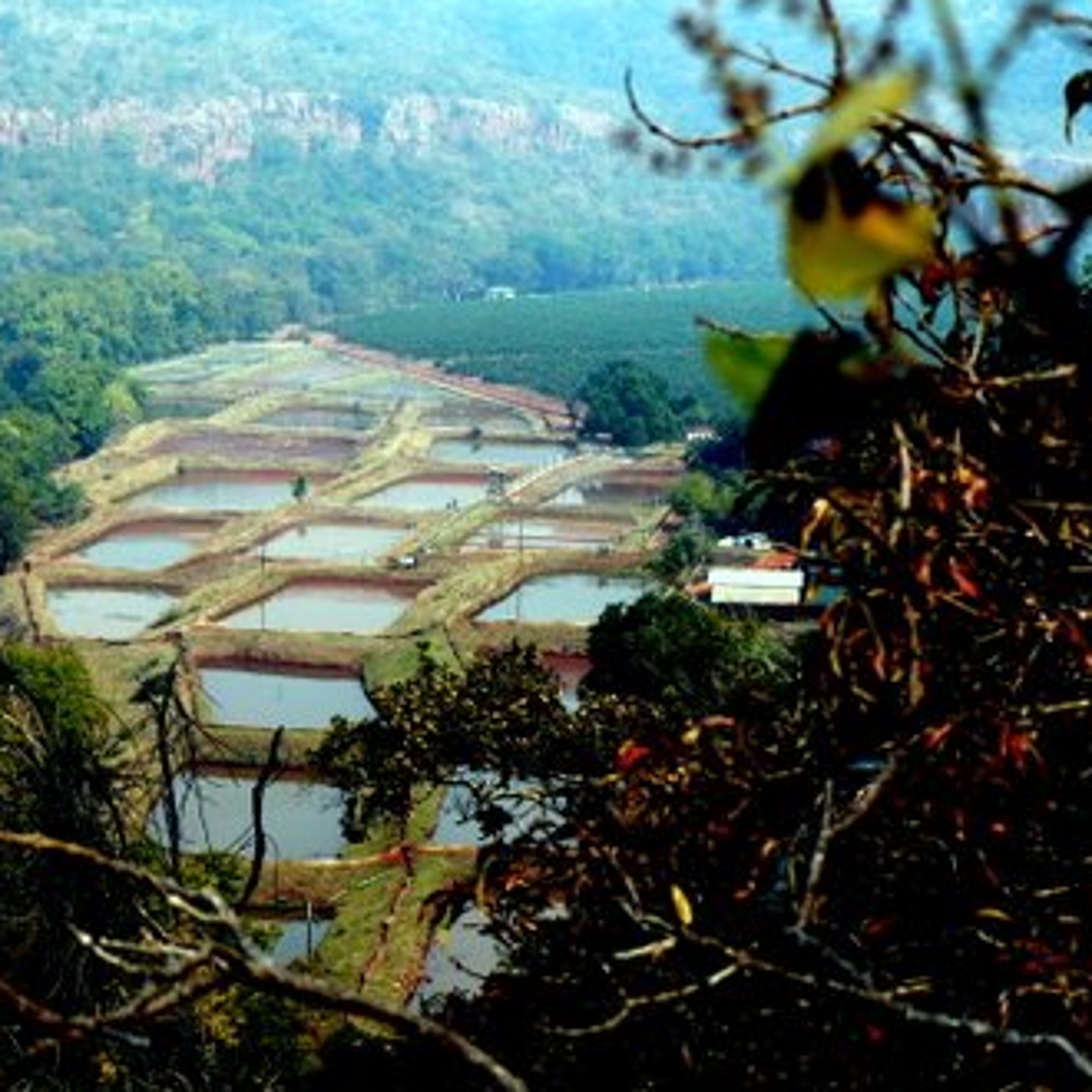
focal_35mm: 90
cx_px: 311
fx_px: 3212
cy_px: 589
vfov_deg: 19.3
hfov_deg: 19.2
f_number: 4
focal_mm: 11.6
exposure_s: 1/320
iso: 80
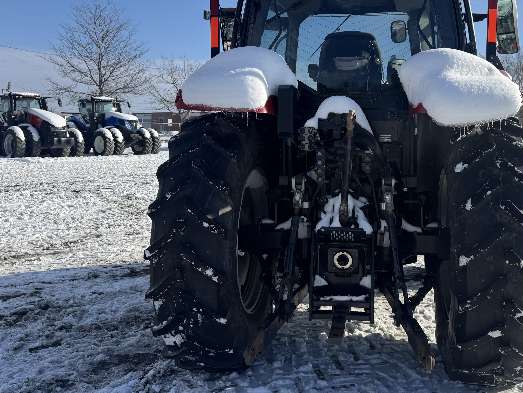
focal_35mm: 36
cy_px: 140
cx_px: 325
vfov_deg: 39.3
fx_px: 544
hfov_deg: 50.9
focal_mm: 6.76
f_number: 1.78
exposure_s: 1/7092
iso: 80
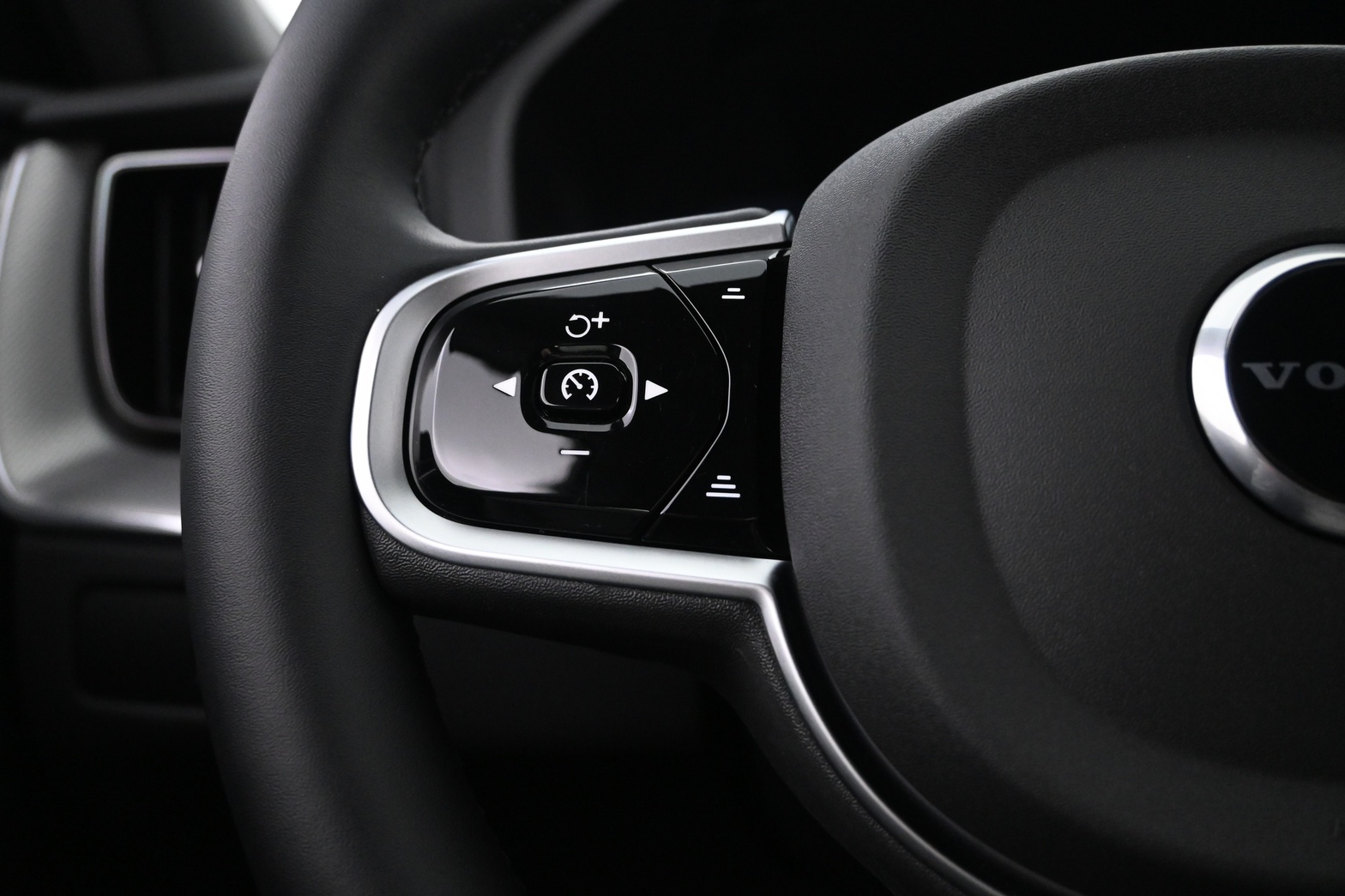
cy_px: 436
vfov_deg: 42.3
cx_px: 656
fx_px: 1158
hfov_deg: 60.3
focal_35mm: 31
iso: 3200
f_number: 3.8
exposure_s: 1/30
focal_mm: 20
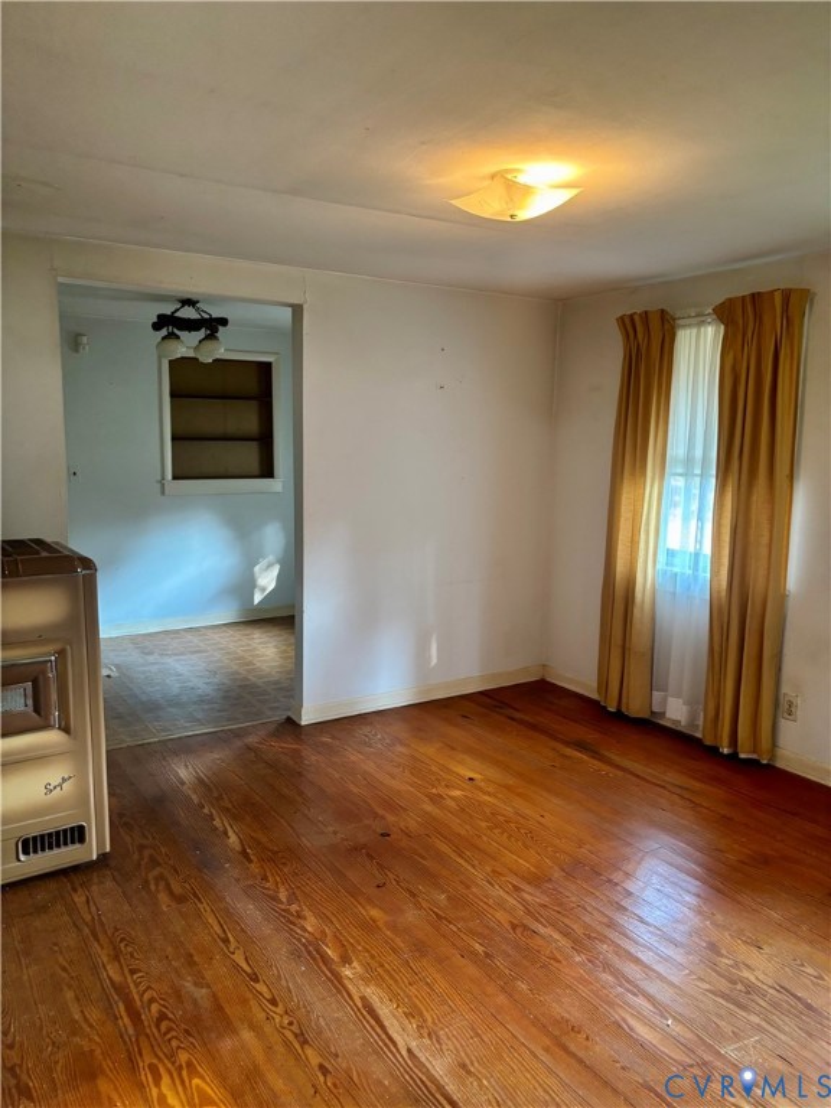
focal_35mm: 26
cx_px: 416
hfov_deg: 53.1
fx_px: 832
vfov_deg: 67.3
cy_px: 554
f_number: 1.6
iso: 250
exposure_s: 1/60
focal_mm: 5.96
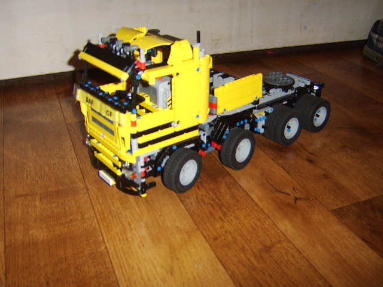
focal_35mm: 31
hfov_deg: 58.4
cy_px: 144
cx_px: 192
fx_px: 343
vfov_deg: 45.4
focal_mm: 8.13
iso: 200
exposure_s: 1/30
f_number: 2.7
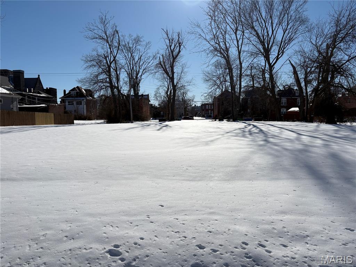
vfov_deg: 53.1
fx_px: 267
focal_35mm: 26
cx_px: 178
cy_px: 134
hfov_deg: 67.3
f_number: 1.6
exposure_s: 1/11905
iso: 32
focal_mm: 5.96
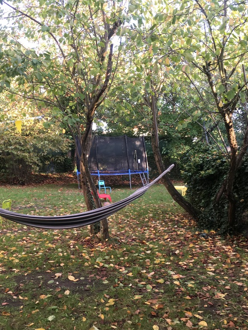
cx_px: 109
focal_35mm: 39
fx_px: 372
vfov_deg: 47.9
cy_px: 166
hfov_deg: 36.8
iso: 40
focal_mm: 4.15
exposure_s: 1/100
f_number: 2.2
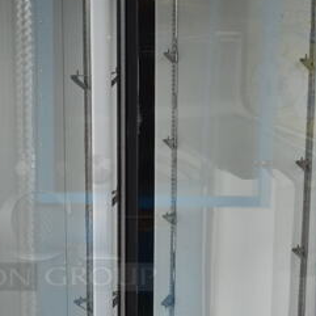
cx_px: 22
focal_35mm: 87
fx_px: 899
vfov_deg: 19.8
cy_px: 222
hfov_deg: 19.5
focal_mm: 18
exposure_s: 1/250
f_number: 3.5
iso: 720
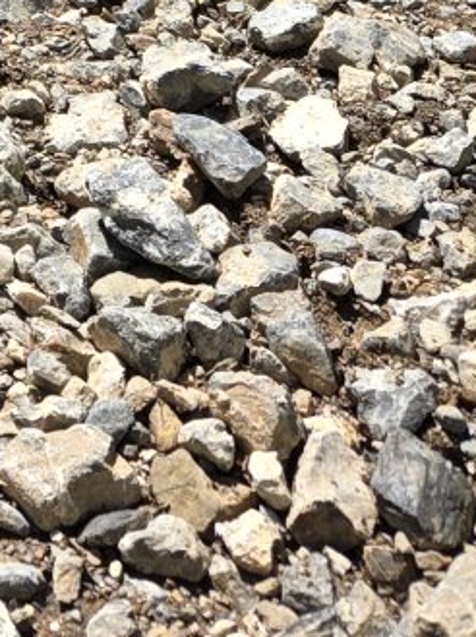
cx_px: -522
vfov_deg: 13.1
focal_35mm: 126
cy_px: -718
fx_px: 2315
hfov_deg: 10.6
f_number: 1.8
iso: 25
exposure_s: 1/1148
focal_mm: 5.4
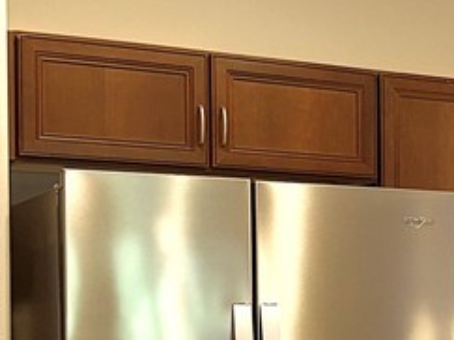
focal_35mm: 101
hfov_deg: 18.4
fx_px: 1324
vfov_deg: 14.4
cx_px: 551
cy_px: 342
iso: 64
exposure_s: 1/22
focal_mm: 6.76
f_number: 1.78
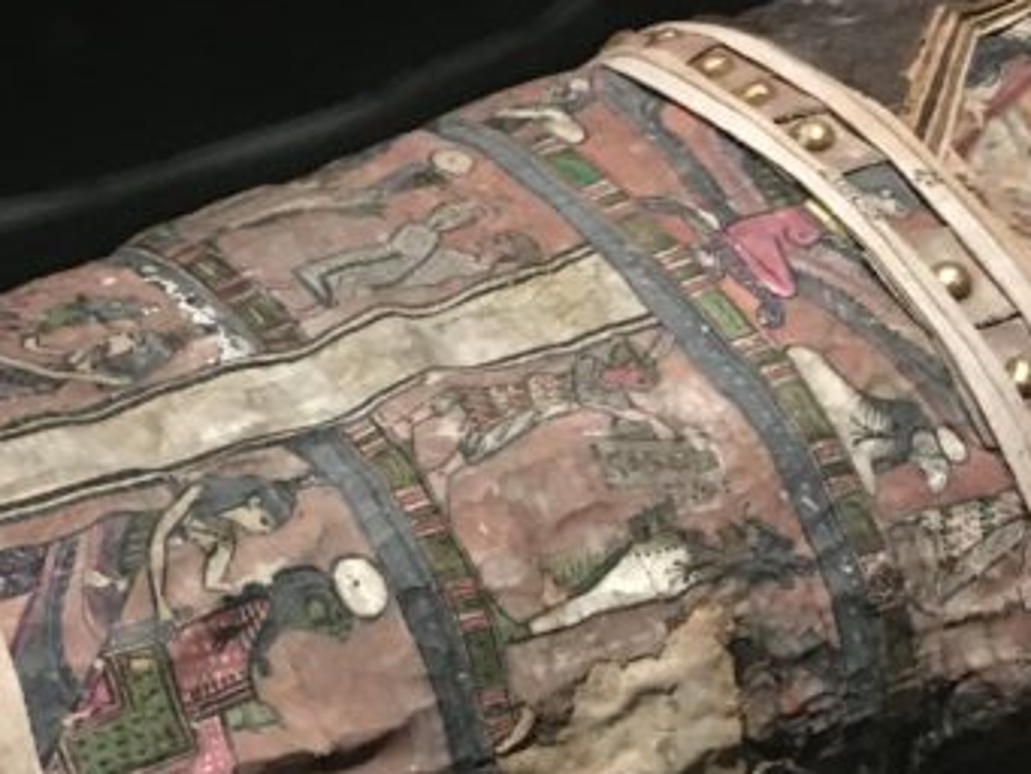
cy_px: 571
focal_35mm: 87
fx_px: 2592
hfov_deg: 22.3
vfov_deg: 16.9
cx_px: 266
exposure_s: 1/15
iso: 640
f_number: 2.2
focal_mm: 4.15
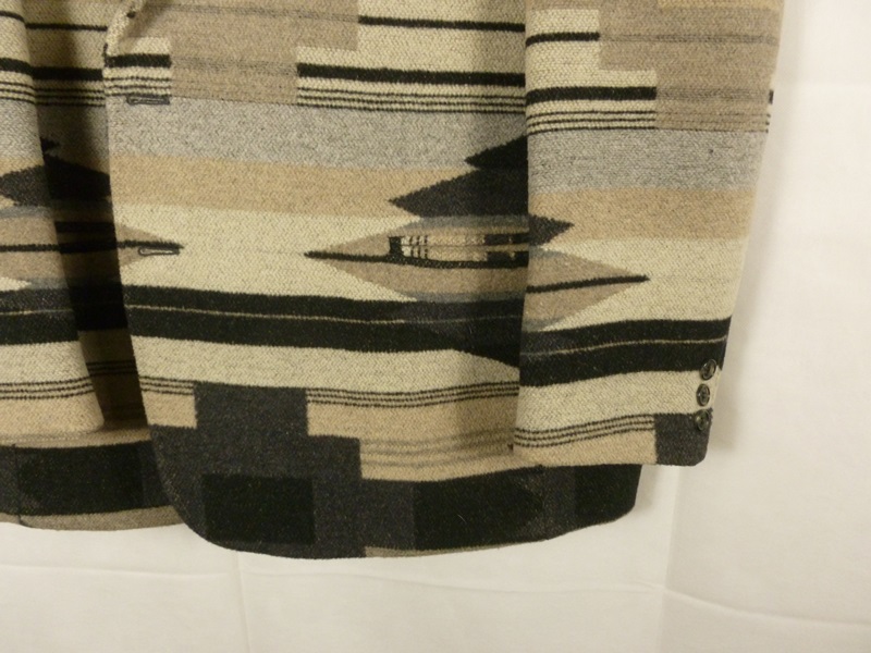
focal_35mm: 28
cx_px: 436
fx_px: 705
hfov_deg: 63.4
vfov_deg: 49.7
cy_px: 326
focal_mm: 5
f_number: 3.3
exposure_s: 1/125
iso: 400
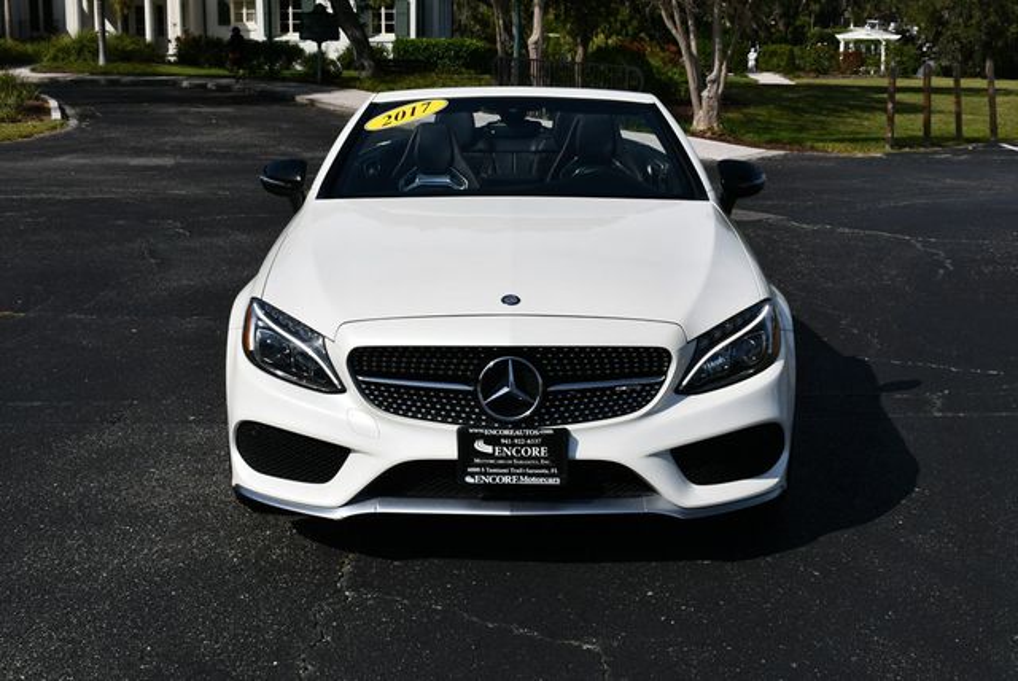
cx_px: 509
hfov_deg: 36.8
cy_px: 340
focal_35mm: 54
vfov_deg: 25.1
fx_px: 1528
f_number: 10
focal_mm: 27
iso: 100
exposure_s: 1/400
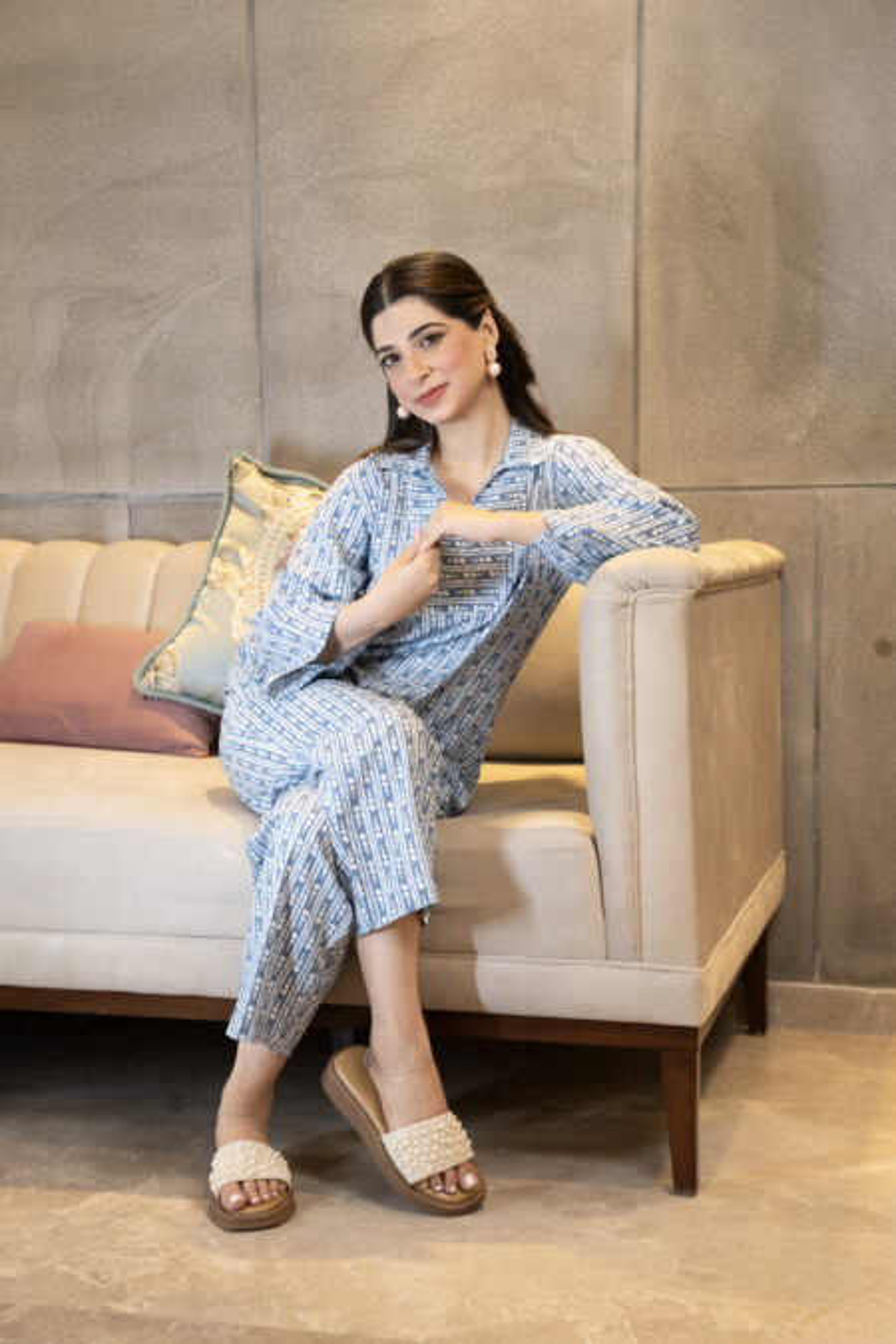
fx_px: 2202
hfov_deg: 23.0
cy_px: 672
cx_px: 448
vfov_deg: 33.9
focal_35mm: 59
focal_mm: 59
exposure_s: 1/100
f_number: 4.5
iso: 200
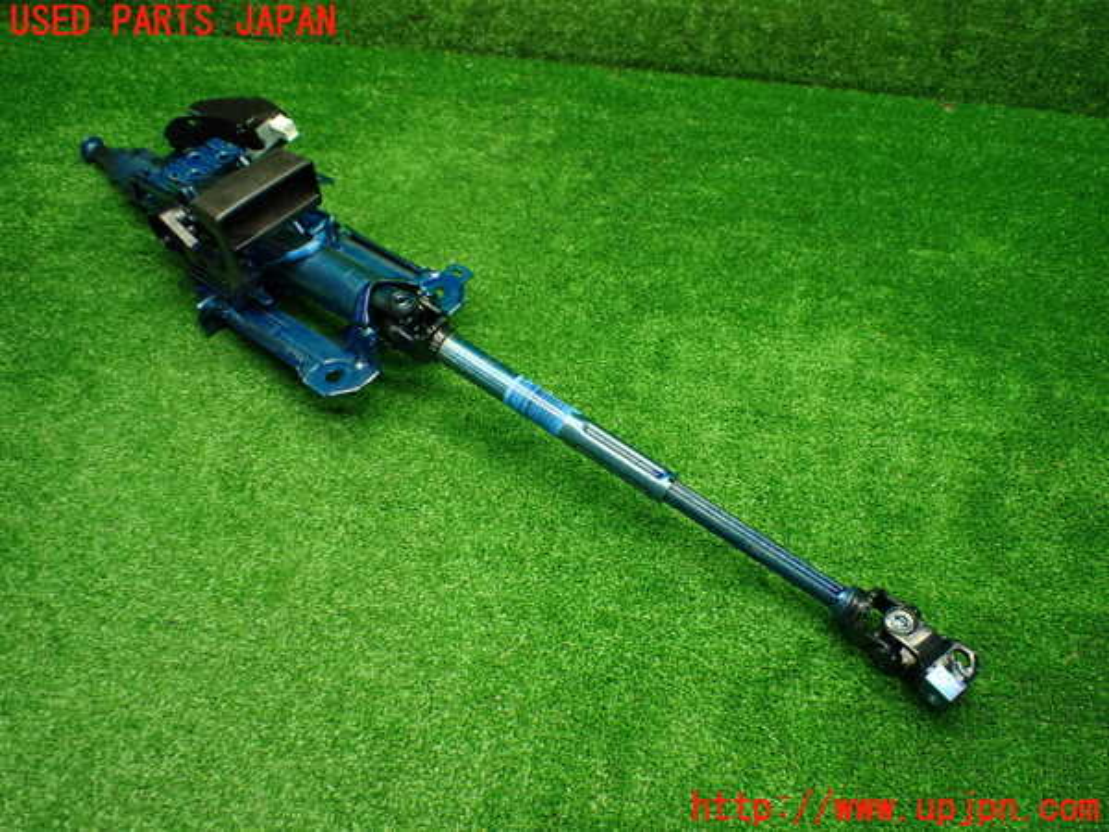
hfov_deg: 60.0
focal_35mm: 30
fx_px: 961
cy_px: 416
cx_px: 554
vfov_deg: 46.8
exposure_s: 1/125
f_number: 2.3
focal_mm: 5.4
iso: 640
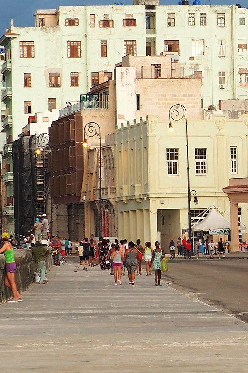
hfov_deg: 5.2
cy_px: 81
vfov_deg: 7.8
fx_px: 2728
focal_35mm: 264
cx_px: 373
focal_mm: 40
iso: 200
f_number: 4.5
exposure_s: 1/200
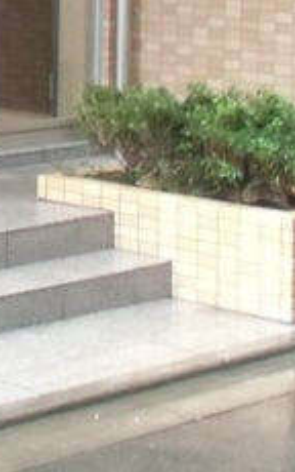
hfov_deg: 9.1
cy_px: -76
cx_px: -162
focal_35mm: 140
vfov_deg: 14.5
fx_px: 1799
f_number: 3.9
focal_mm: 6.67
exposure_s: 1/40
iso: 800
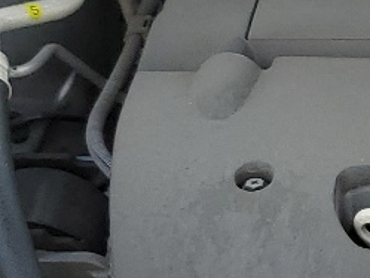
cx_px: 703
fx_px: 1786
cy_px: 155
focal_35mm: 167
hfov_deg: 10.9
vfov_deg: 8.9
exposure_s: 1/714
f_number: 1.5
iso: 50
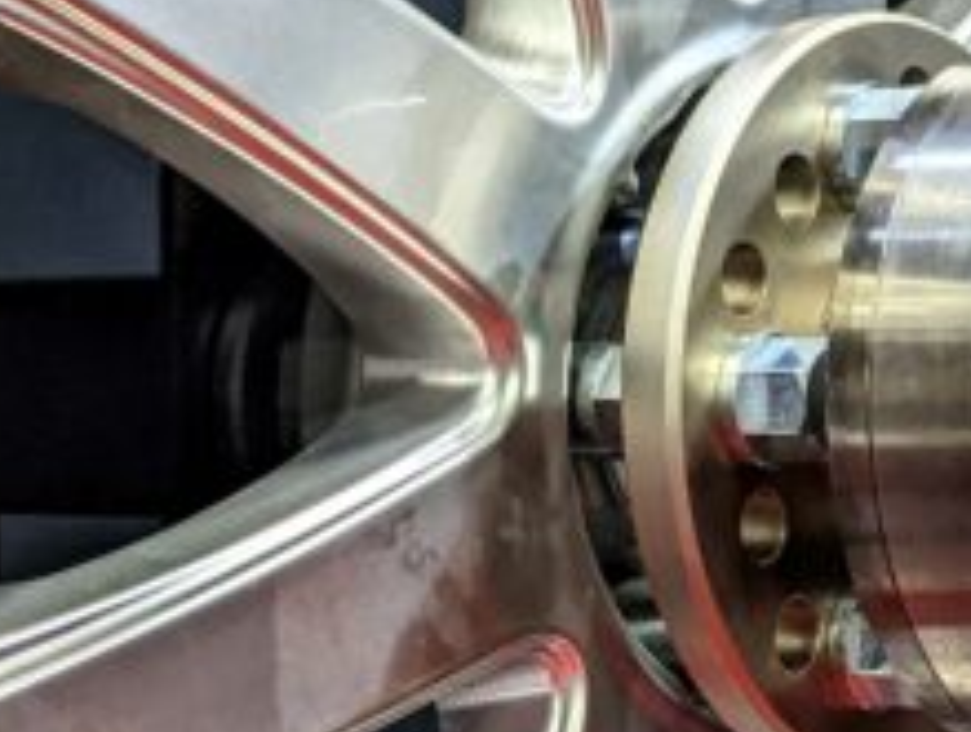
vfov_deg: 13.3
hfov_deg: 17.3
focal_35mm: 112
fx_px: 3147
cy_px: 397
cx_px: 851
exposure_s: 1/38.5
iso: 93
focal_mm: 6.81
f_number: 1.85
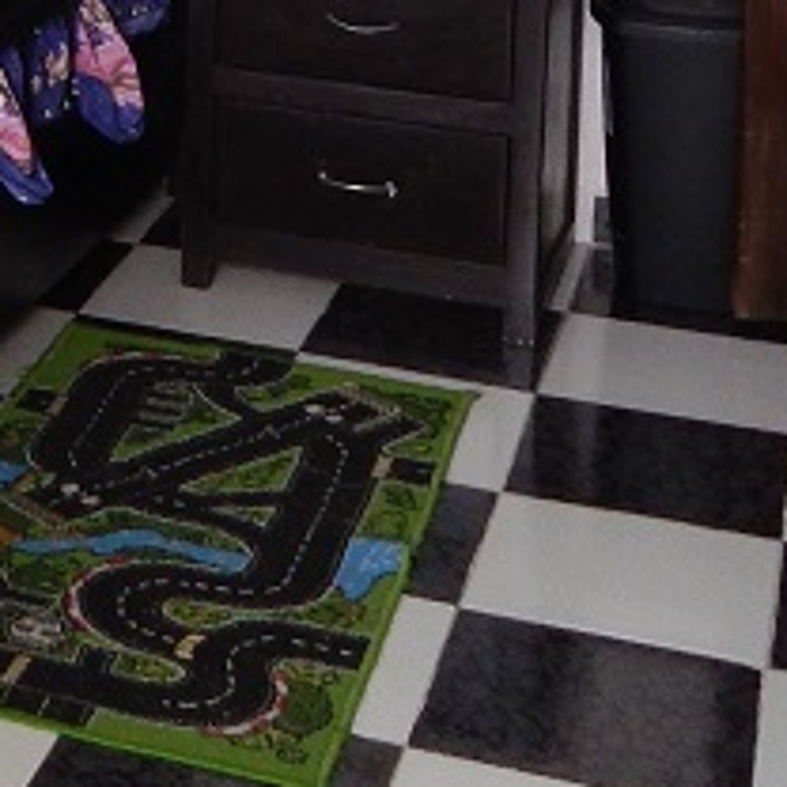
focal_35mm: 100
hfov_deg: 16.2
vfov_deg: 16.0
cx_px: -310
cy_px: -367
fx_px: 2572
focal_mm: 4
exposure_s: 1/30
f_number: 3
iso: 280
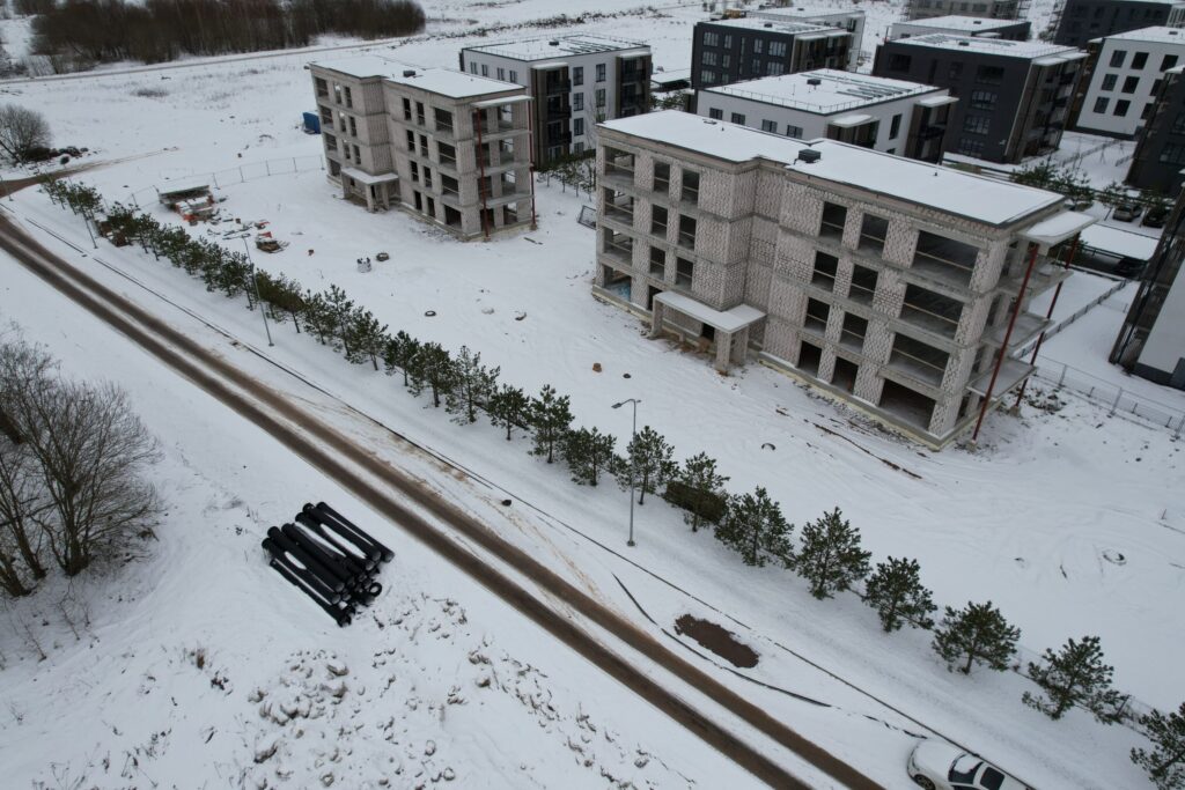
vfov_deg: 57.2
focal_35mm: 22
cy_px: 395
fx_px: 724
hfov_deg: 78.6
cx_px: 592
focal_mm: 8.38
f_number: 2.8
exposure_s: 1/1250
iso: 100
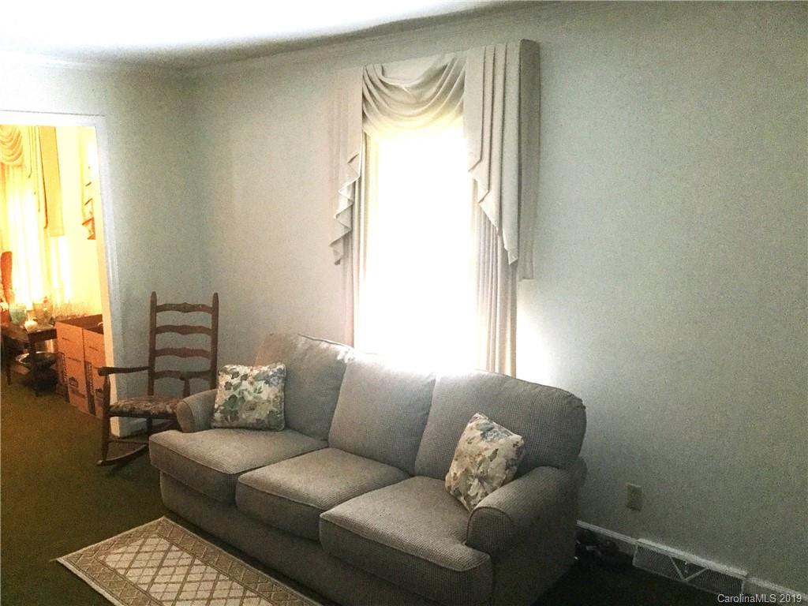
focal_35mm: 31
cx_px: 404
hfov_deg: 58.4
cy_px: 303
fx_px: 724
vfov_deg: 45.4
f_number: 2.4
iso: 200
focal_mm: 3.3
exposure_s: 1/30
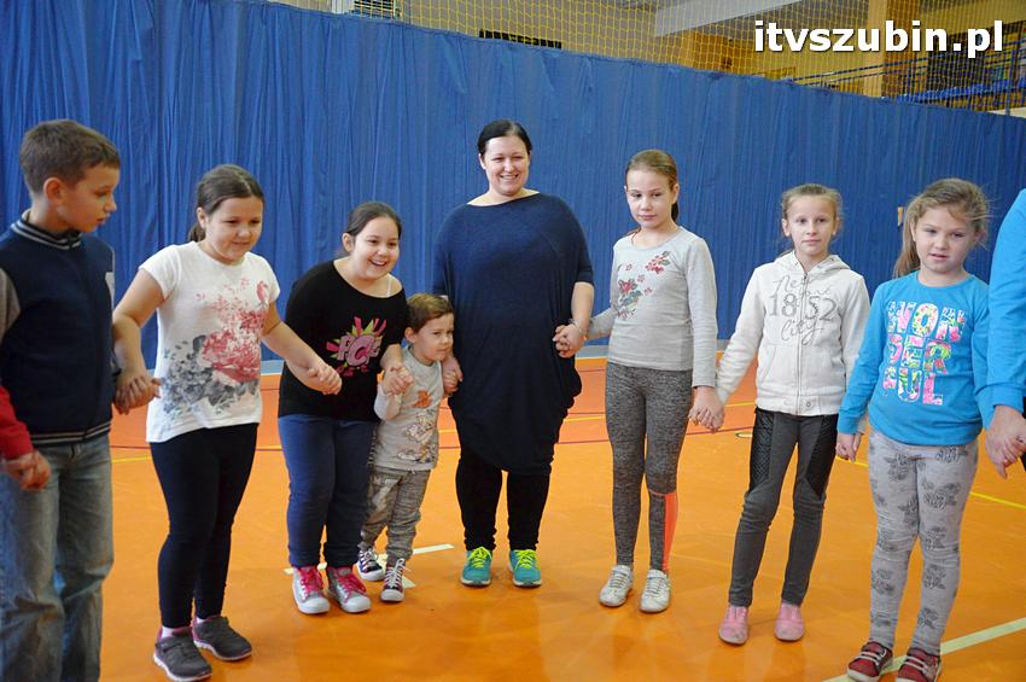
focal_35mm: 33
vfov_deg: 39.9
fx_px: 940
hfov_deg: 57.3
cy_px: 341
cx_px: 513
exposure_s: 1/100
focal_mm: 22
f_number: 4.5
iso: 2500
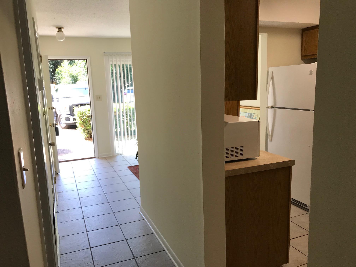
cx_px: 178
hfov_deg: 63.4
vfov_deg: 49.7
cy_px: 134
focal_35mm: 28
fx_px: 288
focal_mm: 3.99
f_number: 1.8
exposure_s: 1/120
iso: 32
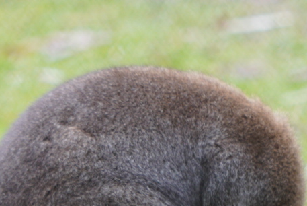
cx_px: 141
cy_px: 304
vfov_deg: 0.7
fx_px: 16924
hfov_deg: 1.0
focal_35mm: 1982
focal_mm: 374
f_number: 6.3
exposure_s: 1/40
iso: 320
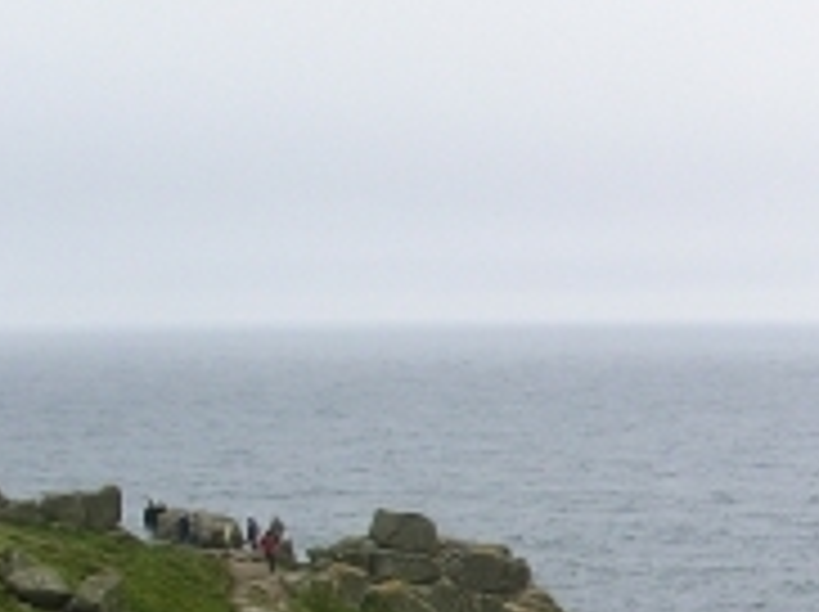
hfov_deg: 15.0
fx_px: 2954
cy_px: 880
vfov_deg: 11.4
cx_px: 1107
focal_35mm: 125
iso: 100
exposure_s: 1/350
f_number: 5.6
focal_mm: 7.8
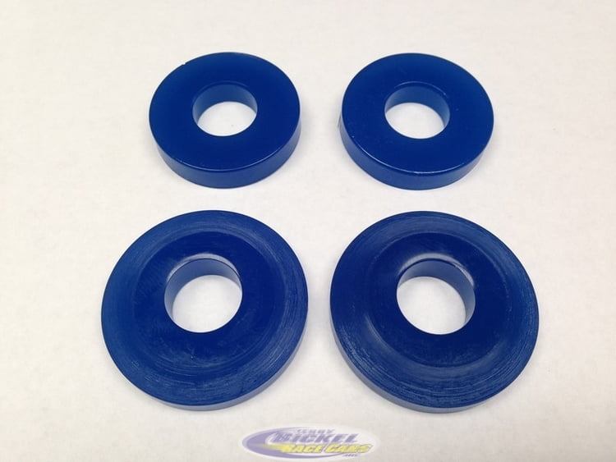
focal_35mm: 33
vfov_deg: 43.0
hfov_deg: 55.3
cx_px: 308
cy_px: 231
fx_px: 587
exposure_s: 1/20
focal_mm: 4.12
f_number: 2.4
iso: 50
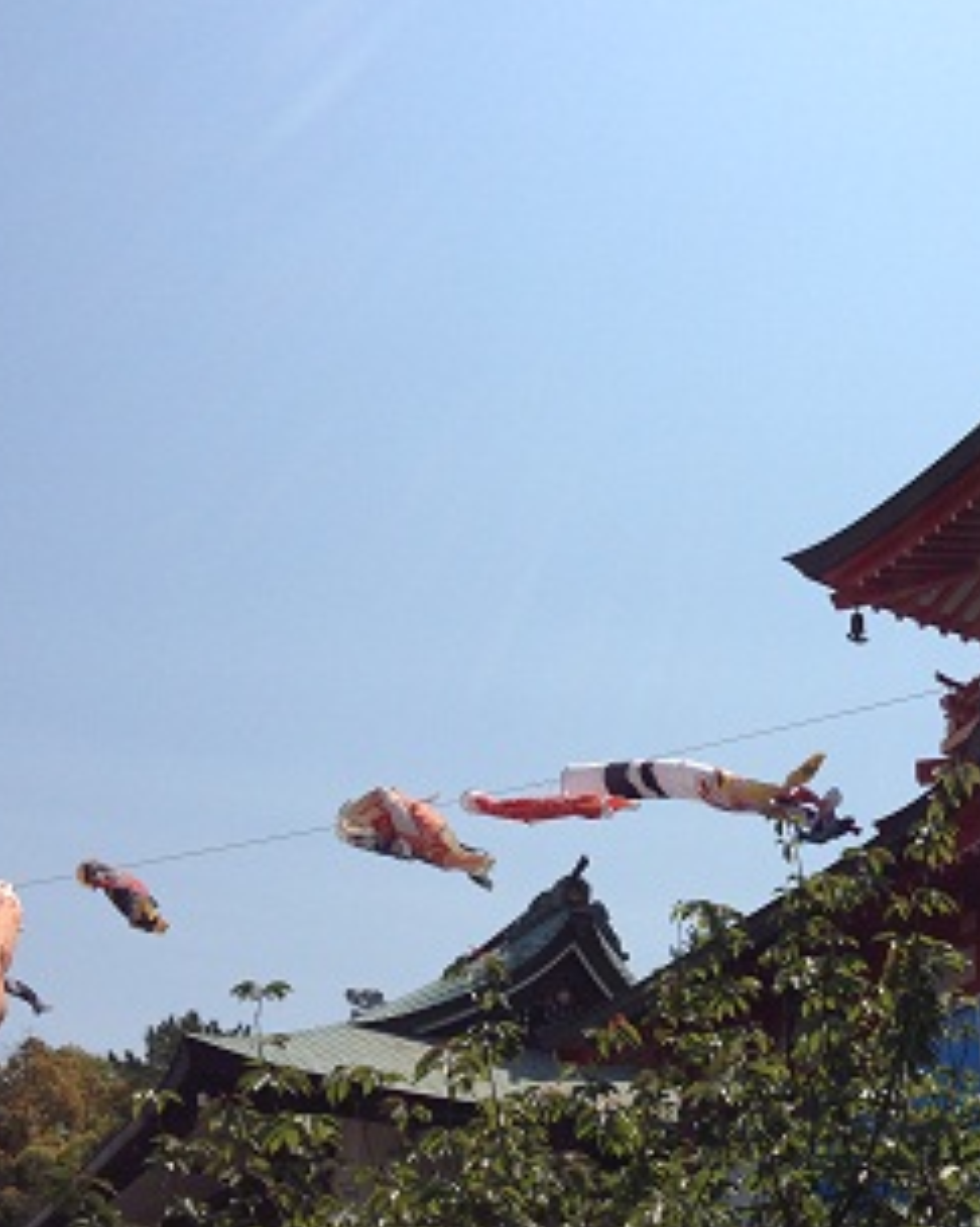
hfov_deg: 28.7
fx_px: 1886
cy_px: 646
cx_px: 734
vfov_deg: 36.0
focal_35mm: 52
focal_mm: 4.13
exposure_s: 1/3390
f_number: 2.4
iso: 50
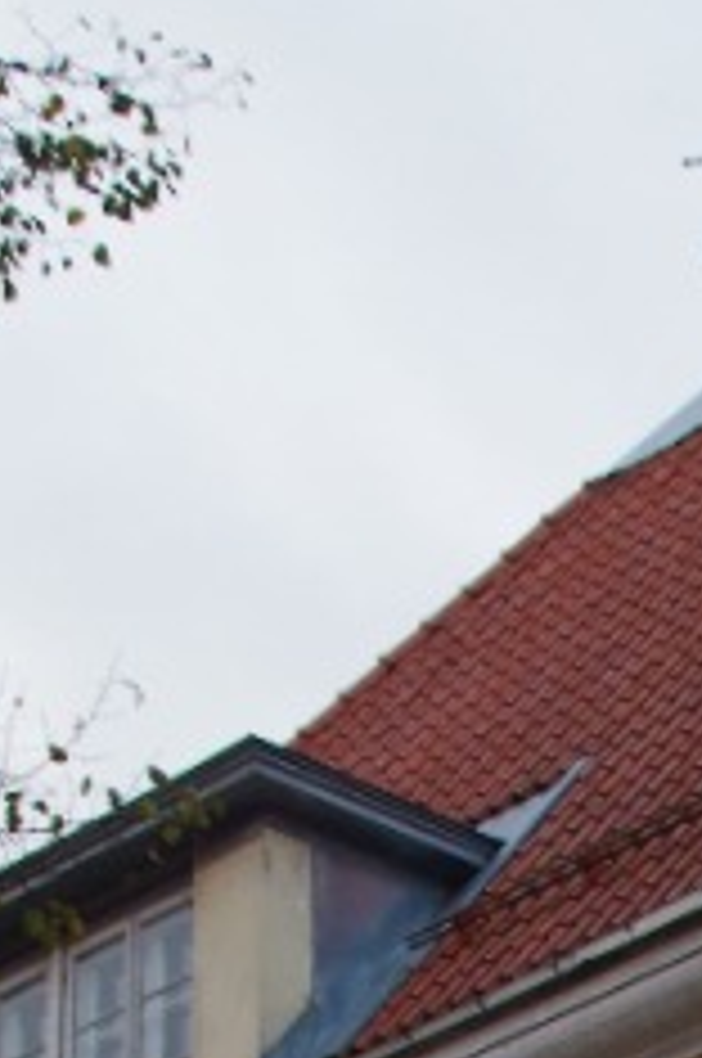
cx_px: 812
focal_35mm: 193
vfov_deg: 10.0
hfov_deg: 7.0
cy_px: 2044
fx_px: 5662
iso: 500
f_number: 6.3
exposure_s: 1/50
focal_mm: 28
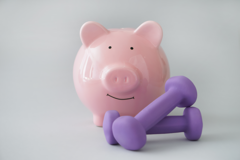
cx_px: 120
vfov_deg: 19.5
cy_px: 80
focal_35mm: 70
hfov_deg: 28.8
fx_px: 467
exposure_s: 1/160
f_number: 6.3
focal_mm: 70
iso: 200
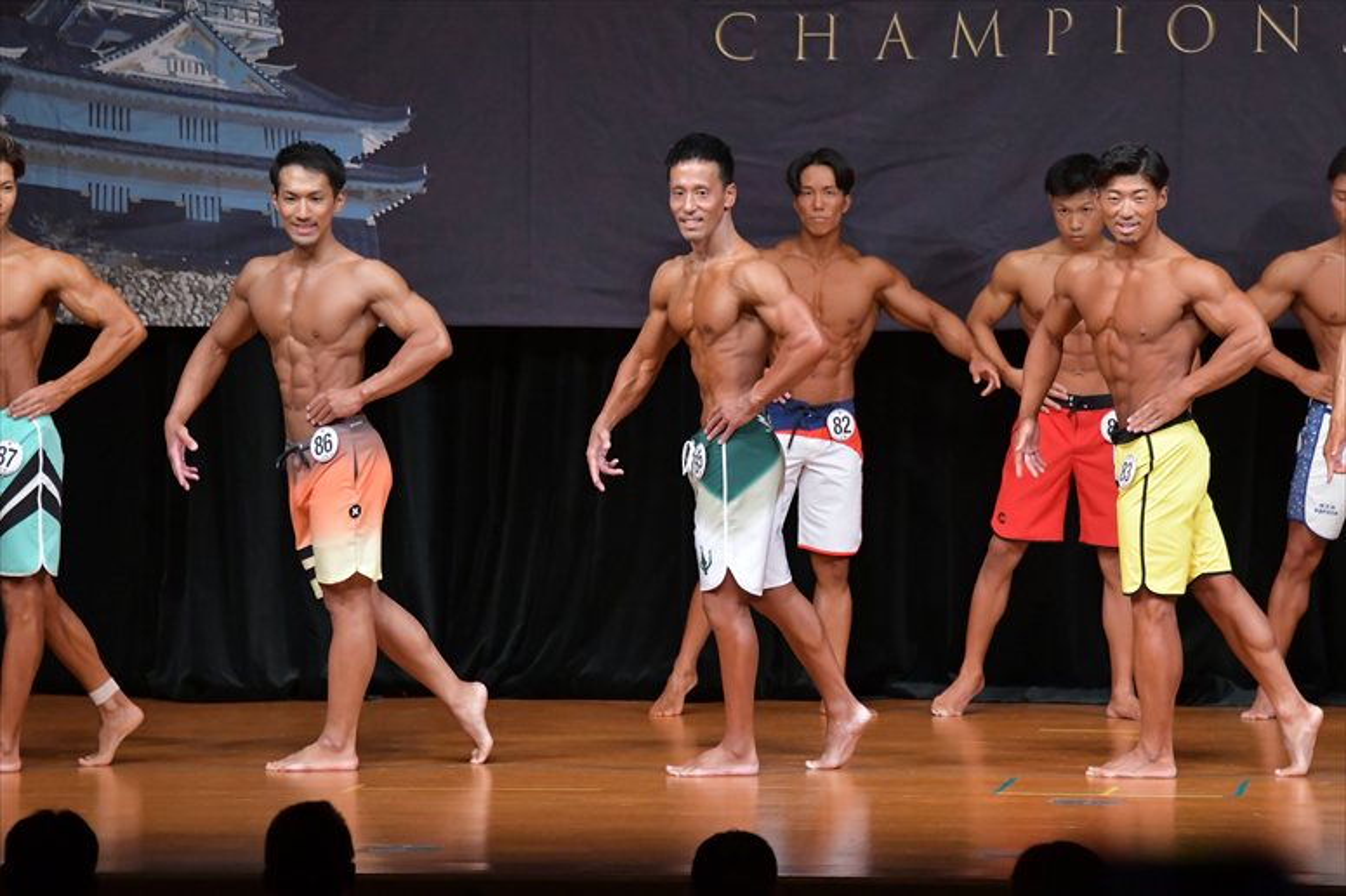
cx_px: 673
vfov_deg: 5.7
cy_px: 448
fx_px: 8969
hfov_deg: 8.6
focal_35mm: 240
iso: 5000
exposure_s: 1/400
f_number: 5.6
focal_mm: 160
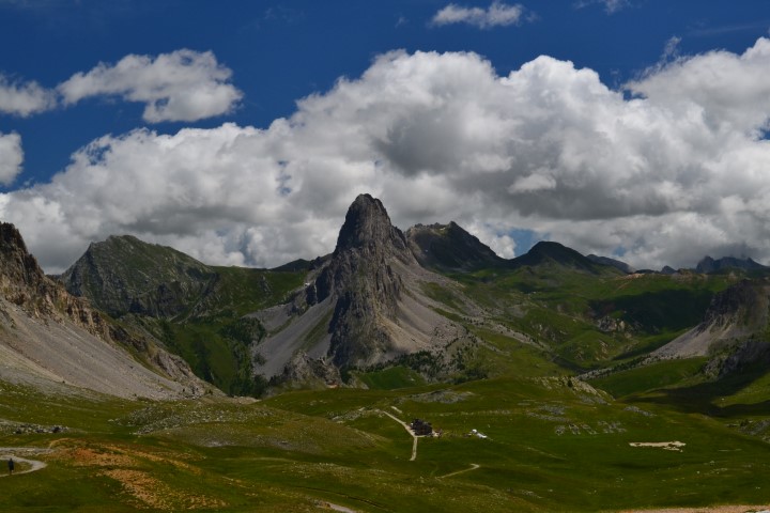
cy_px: 256
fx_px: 1155
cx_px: 385
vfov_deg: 25.1
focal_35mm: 54
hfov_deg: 36.9
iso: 360
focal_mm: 36
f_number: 11
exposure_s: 1/500
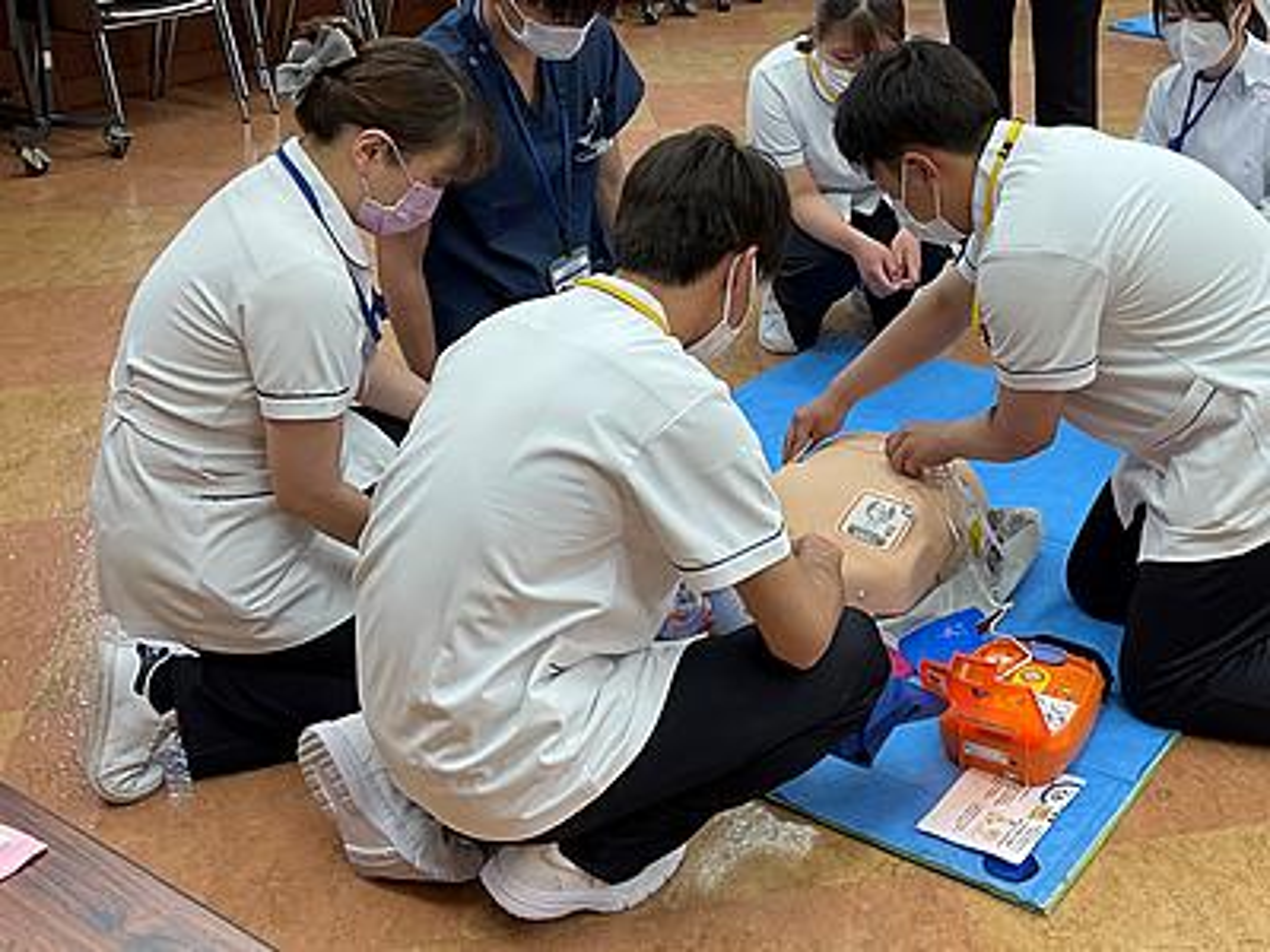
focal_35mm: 29
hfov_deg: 61.7
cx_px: 635
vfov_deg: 48.2
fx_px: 1064
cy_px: 476
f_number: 1.8
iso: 32
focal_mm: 3
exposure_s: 1/60
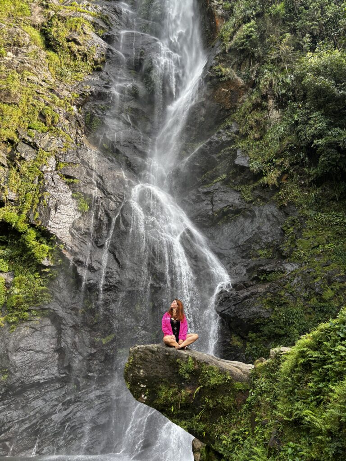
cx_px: 173
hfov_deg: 53.1
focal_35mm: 26
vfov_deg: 67.3
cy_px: 230
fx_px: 347
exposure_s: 1/234
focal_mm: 5.96
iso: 40
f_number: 1.6
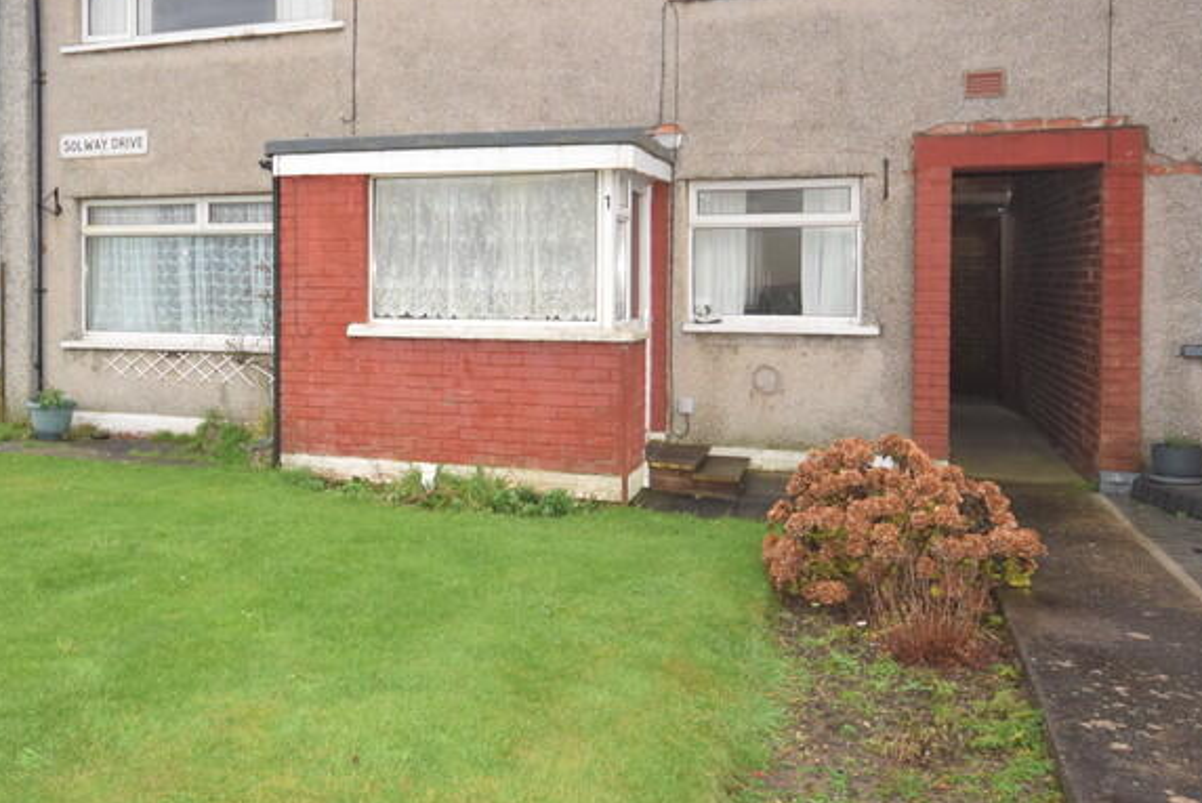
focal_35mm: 35
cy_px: 300
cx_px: 326
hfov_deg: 52.5
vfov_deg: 37.8
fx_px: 1166
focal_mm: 13
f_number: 5.6
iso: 640
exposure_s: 1/125
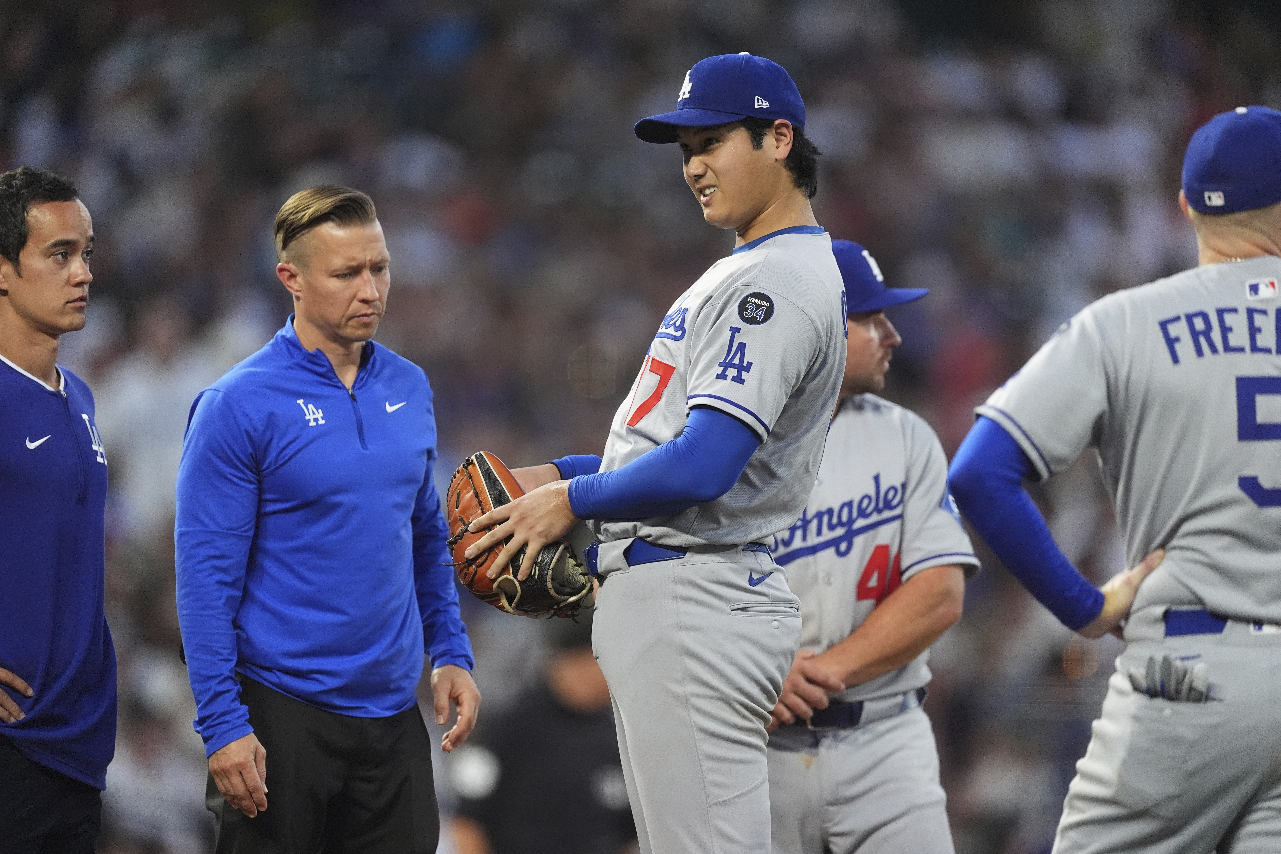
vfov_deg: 2.3
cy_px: 427
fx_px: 21348
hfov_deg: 3.4
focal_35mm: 600
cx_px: 640
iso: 4000
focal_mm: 600
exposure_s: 1/1600
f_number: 4
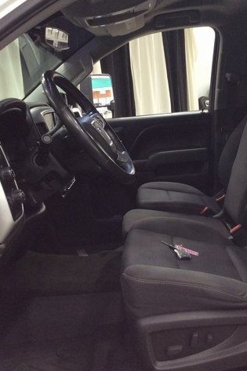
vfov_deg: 43.6
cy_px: 184
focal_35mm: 45
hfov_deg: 29.5
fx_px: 463
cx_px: 175
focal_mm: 3.3
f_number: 2.4
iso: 100
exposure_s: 1/25
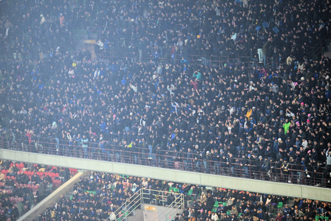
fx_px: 1839
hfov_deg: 10.3
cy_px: 110
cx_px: 166
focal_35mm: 200
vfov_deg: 6.9
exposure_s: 1/125
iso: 1250
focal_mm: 200
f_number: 3.5
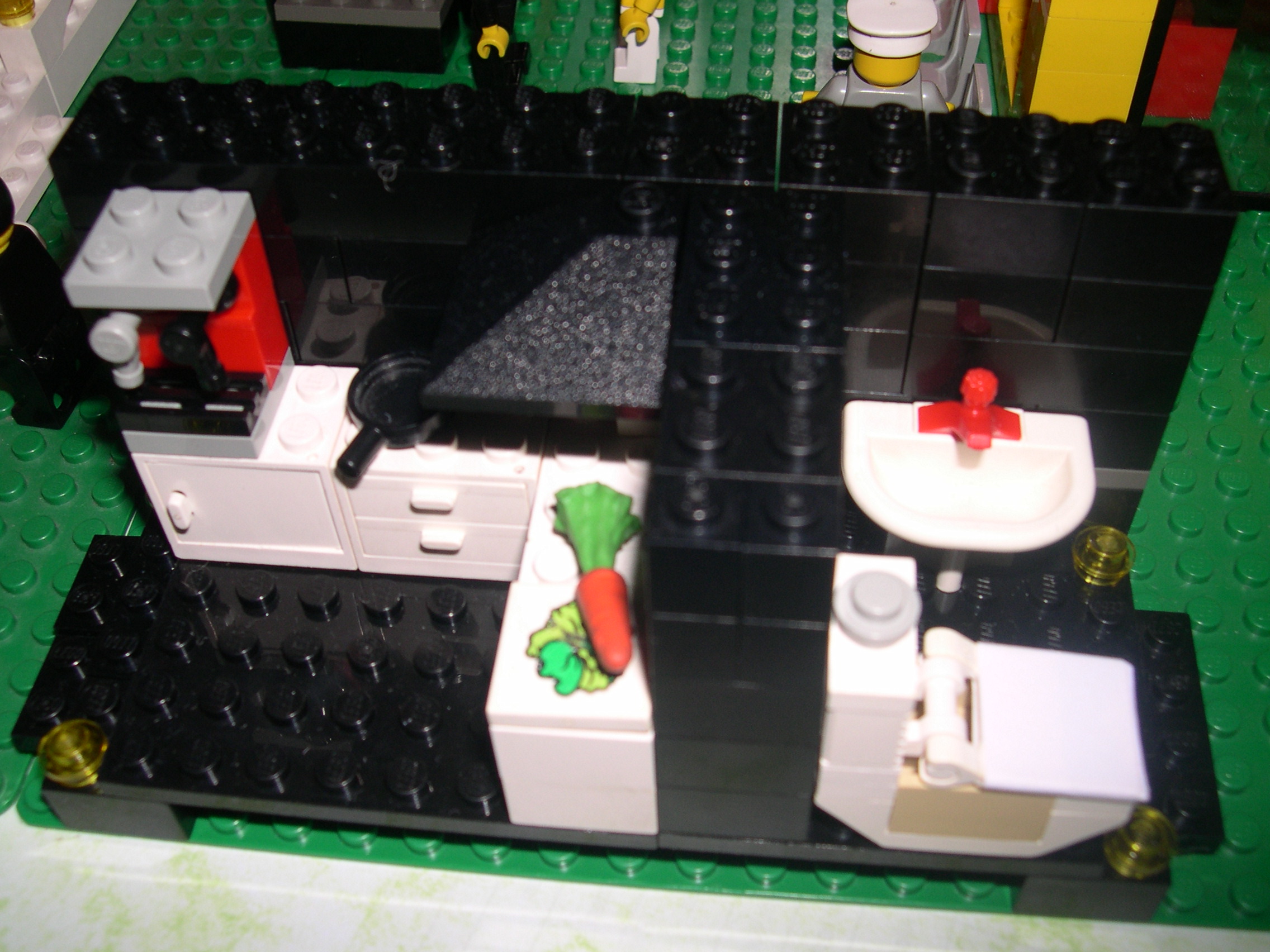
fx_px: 1394
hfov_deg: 49.0
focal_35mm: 38
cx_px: 635
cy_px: 476
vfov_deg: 37.7
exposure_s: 1/60
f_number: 7.6
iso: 100
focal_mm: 8
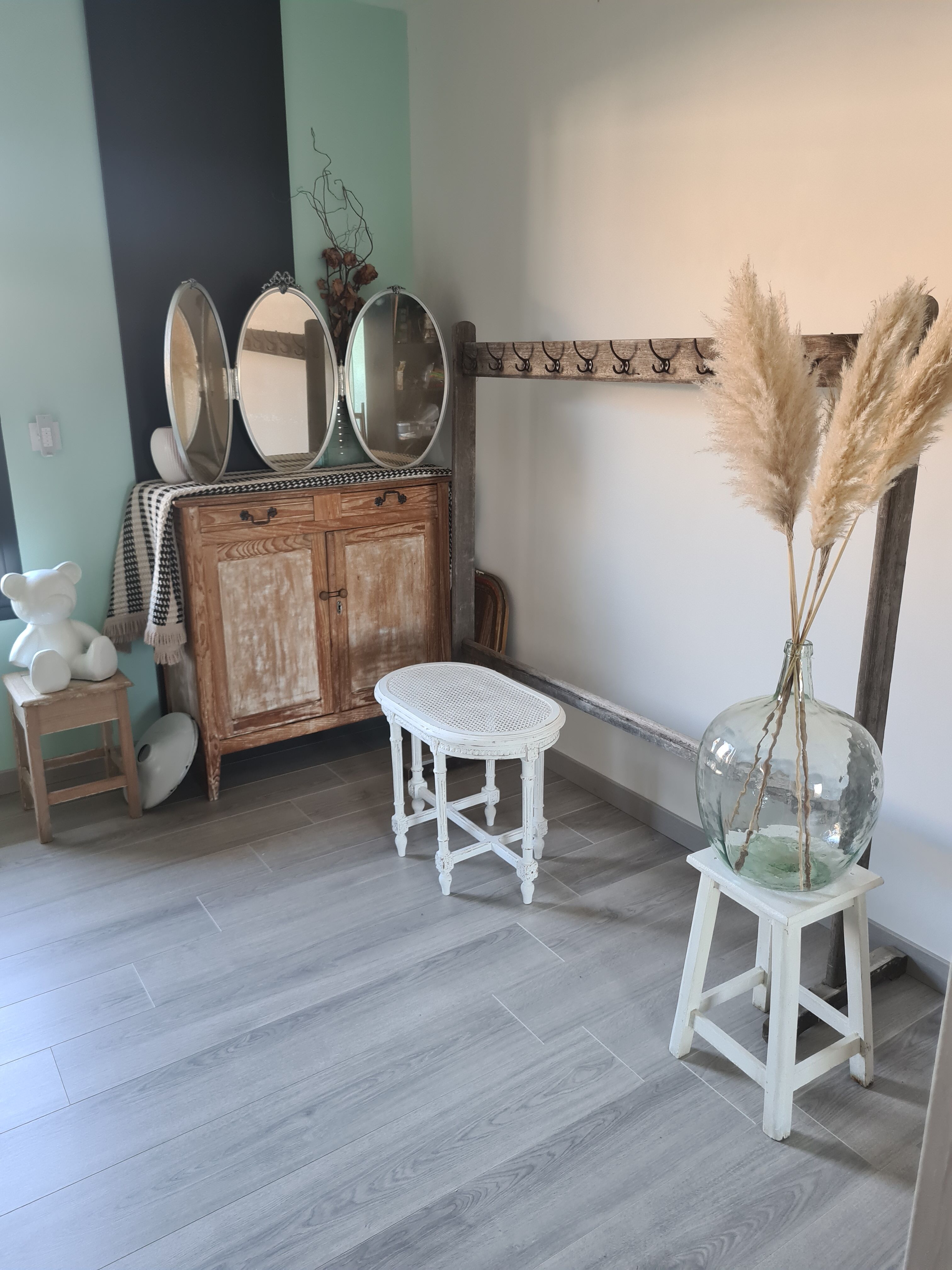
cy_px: 635
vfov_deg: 67.3
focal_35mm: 26
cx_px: 476
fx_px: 953
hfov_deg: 53.1
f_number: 1.8
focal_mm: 5.4
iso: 250
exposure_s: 1/50
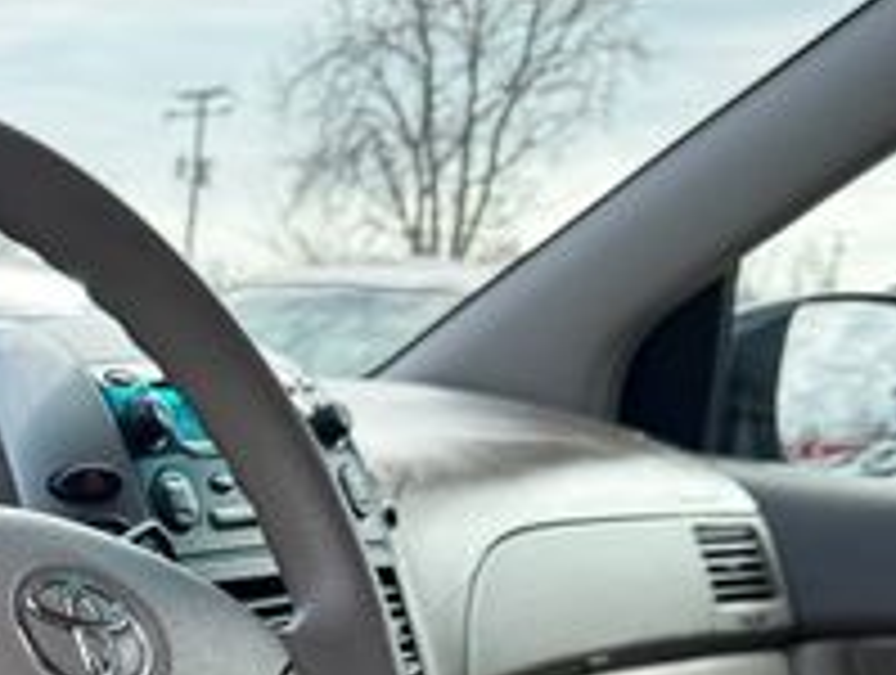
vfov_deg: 17.1
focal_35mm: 77
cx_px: 32
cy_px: 1053
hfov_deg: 24.3
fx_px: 1997
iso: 80
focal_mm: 6.76
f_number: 1.78
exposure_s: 1/470
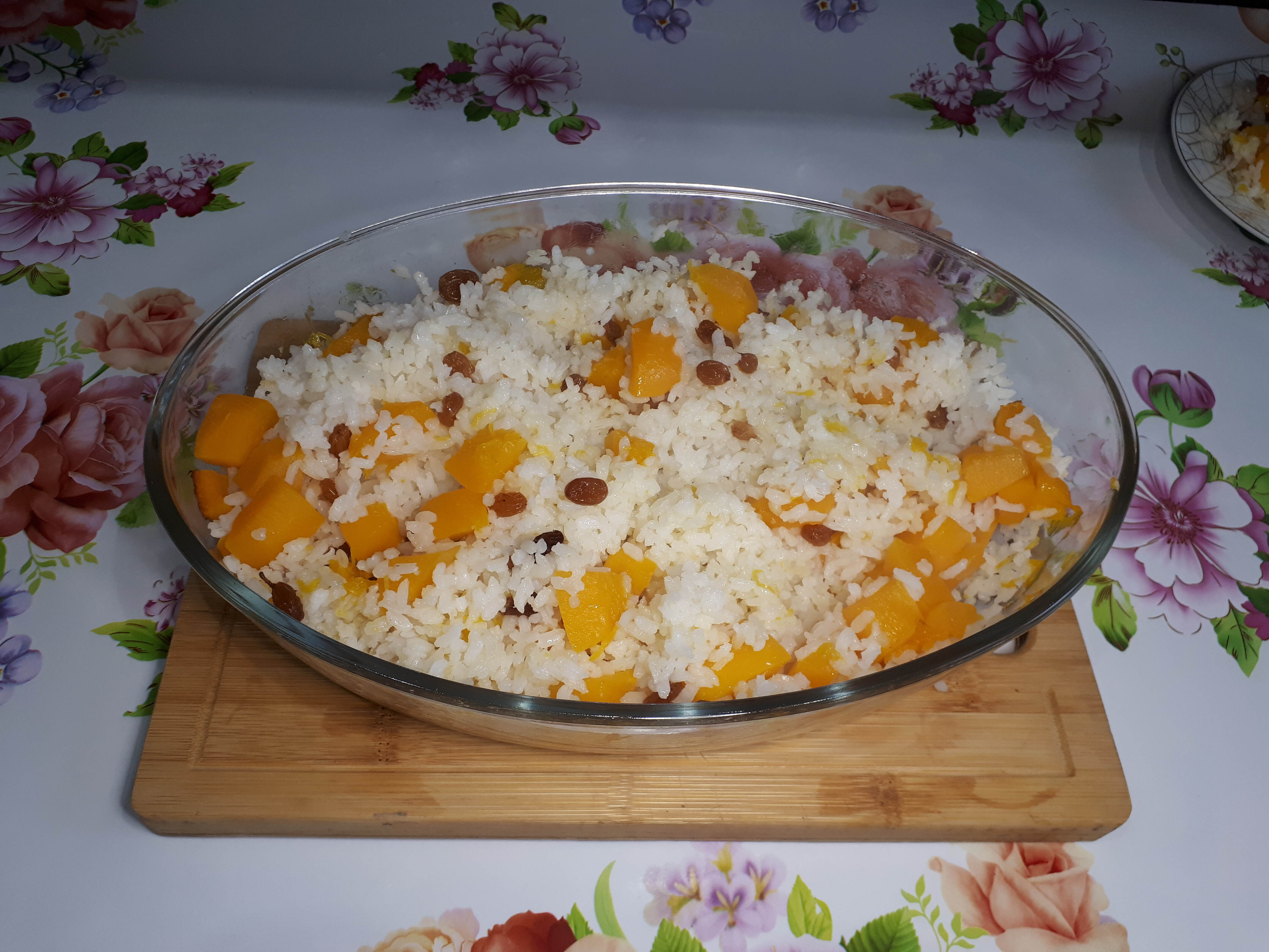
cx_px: 634
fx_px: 990
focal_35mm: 27
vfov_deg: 51.4
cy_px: 476
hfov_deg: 65.3
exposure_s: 1/33
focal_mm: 3.6
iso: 50
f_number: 1.9
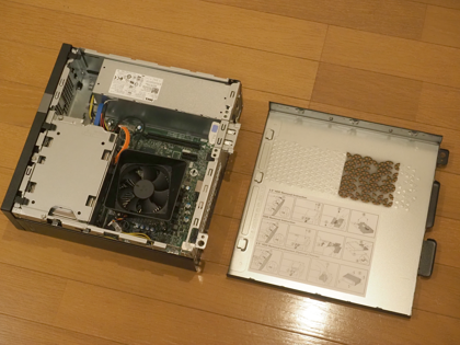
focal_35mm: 62
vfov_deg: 23.7
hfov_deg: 31.2
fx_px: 824
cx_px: 230
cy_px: 172
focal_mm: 31
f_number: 5.6
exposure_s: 1/60
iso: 3200
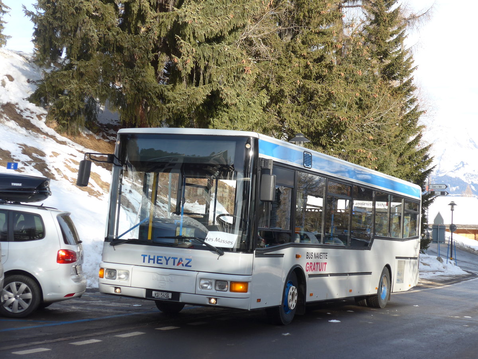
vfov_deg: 22.3
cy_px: 180
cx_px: 239
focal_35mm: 66
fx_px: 911
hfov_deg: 29.4
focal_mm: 13.4
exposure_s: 1/320
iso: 80
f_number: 3.9
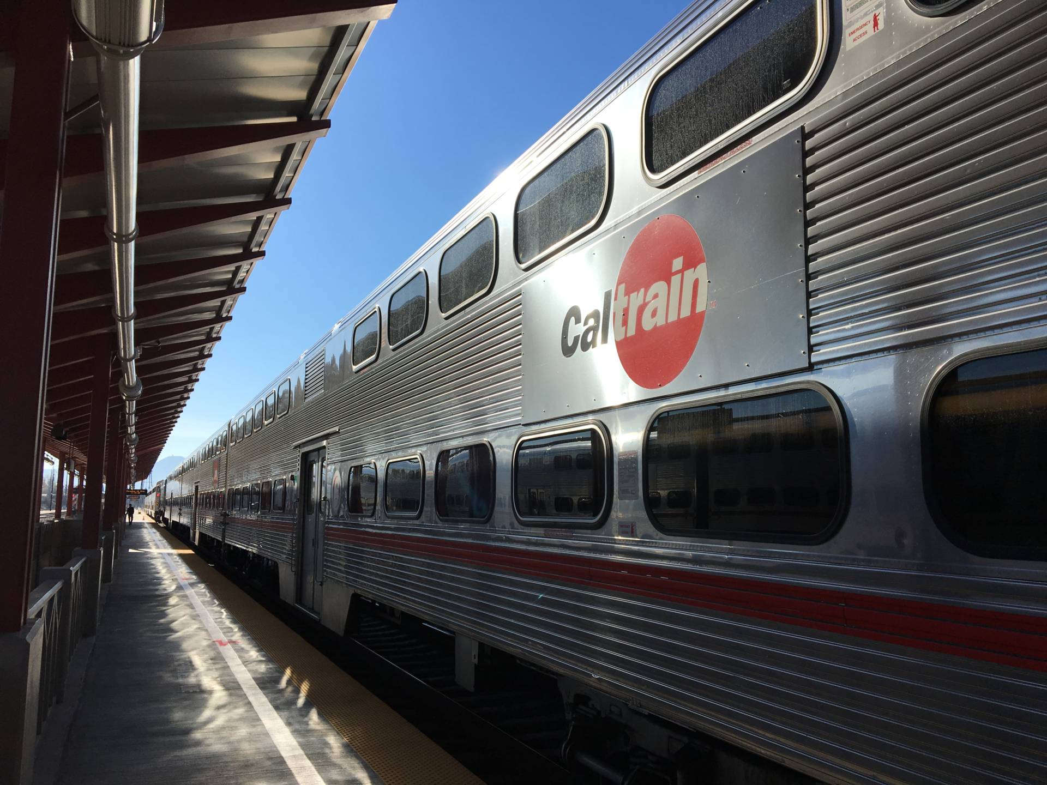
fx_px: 877
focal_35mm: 29
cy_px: 392
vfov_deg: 48.2
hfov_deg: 61.7
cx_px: 524
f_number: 2.2
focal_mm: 4.15
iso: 25
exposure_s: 1/1789
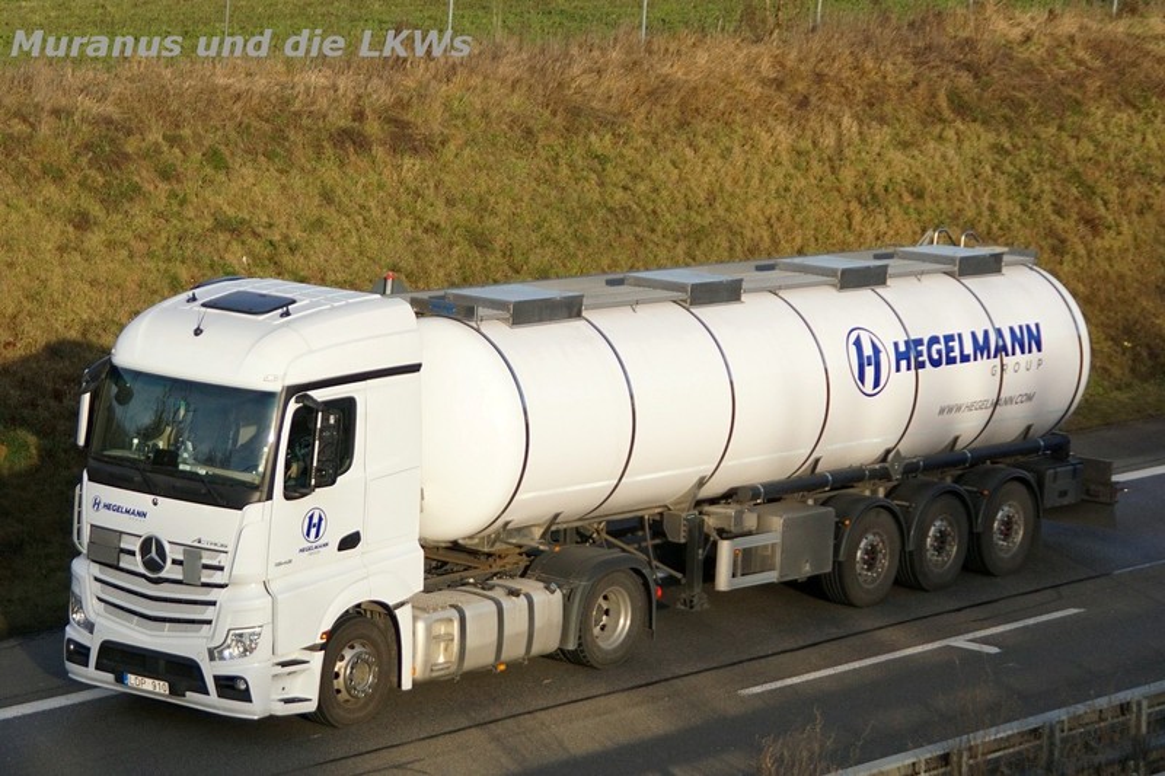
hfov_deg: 24.6
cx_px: 582
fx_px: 2669
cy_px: 388
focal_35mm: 82
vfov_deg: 16.5
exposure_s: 1/1250
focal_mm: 55
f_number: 5
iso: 400
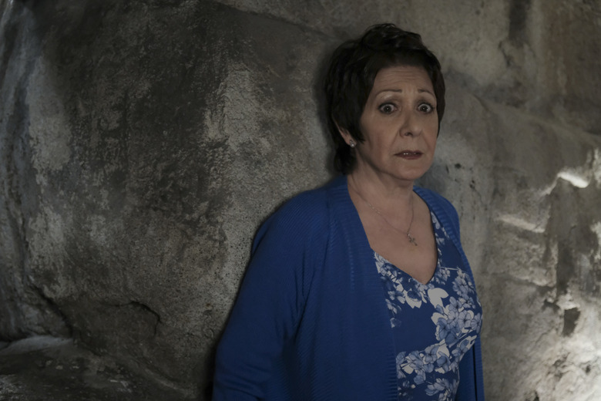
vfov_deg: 17.1
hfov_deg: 25.4
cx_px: 300
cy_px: 200
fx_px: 1335
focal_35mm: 80
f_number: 2.8
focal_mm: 53.3
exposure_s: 1/125
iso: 4000
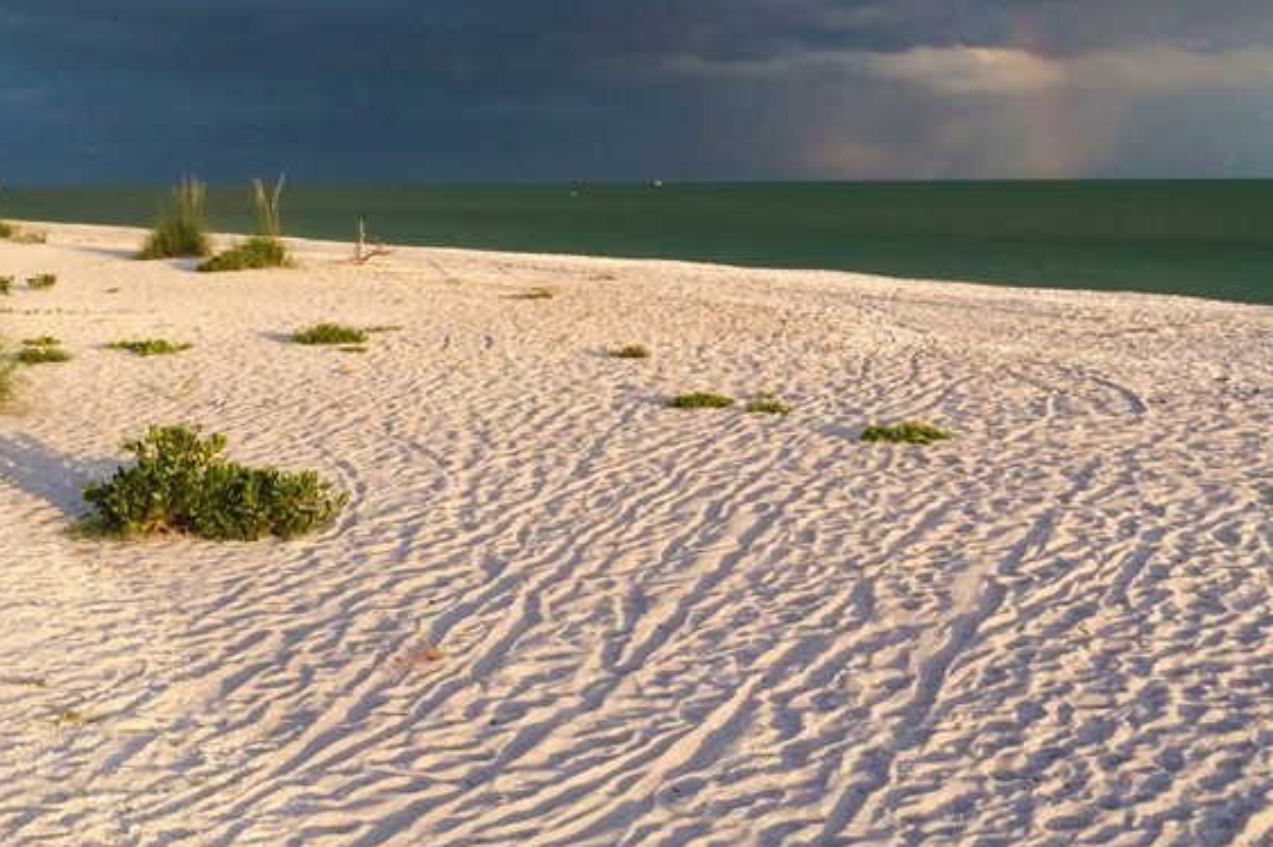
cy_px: 197
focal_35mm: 55
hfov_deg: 36.2
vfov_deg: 24.3
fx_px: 1944
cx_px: 752
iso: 32
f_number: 2.2
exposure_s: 1/774
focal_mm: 4.15
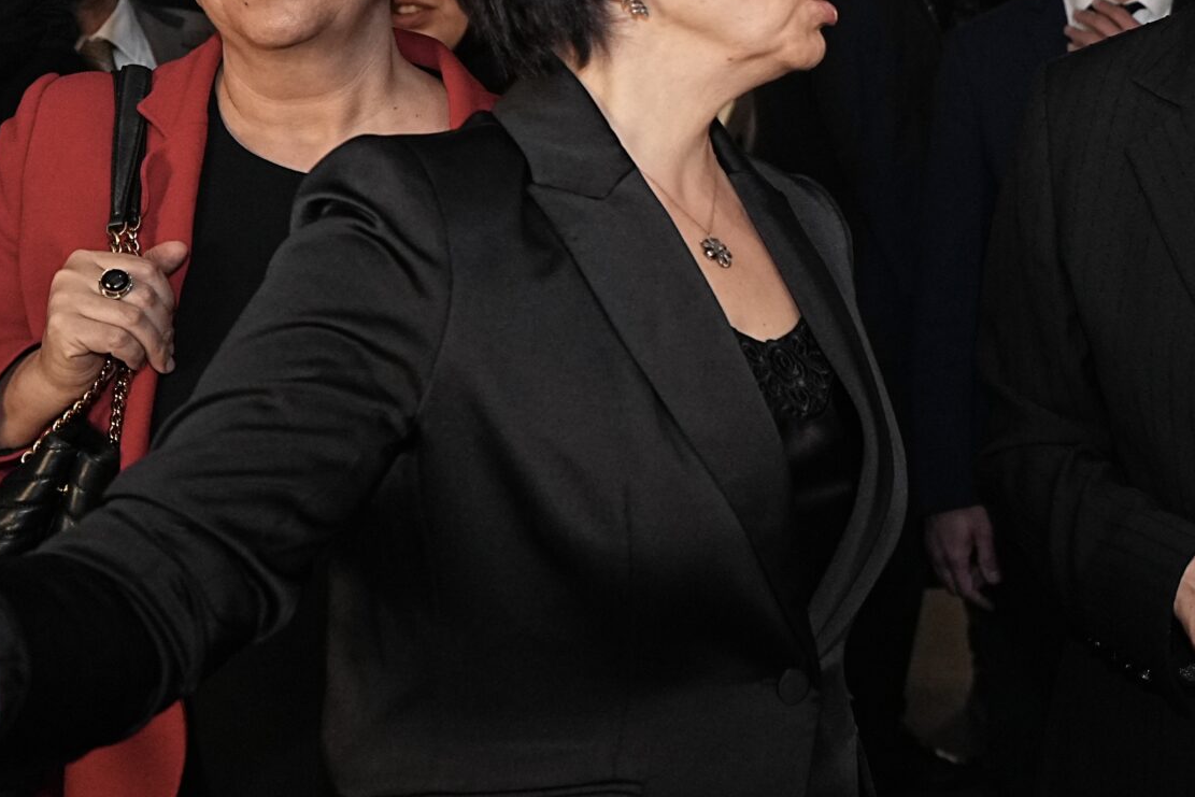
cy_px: 235
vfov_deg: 25.3
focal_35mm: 53
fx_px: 1759
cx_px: 902
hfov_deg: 36.6
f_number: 2.8
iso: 2000
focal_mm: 23
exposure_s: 1/60
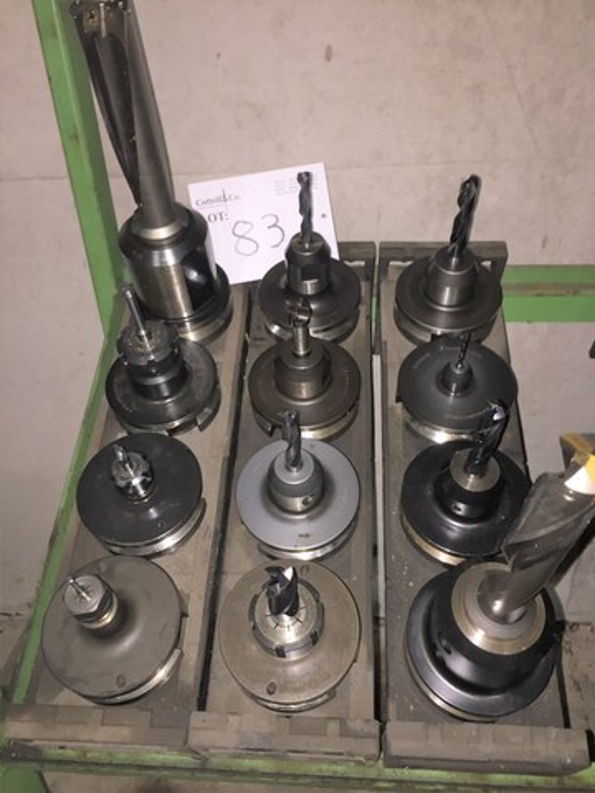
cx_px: 298
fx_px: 665
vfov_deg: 61.7
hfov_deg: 48.2
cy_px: 396
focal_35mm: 29
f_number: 2.2
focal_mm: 4.15
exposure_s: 1/17
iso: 80
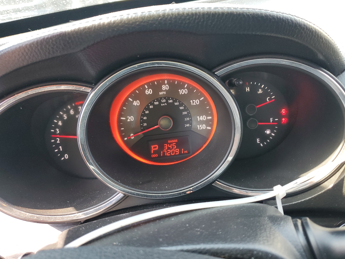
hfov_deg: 65.3
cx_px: 175
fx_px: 269
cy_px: 132
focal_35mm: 27
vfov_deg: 51.4
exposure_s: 1/120
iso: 79
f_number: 1.5
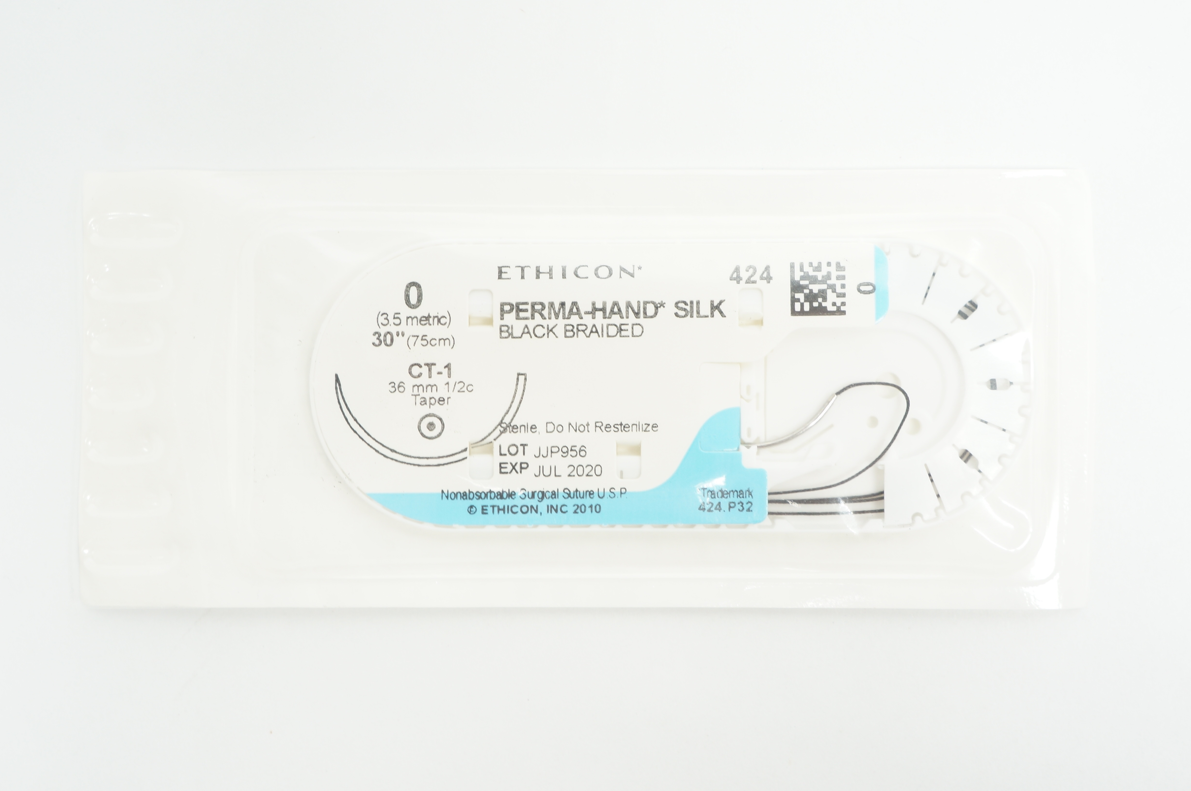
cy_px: 396
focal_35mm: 42
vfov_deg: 31.8
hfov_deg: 46.4
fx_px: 1388
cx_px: 596
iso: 400
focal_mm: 28
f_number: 7.1
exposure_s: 1/20
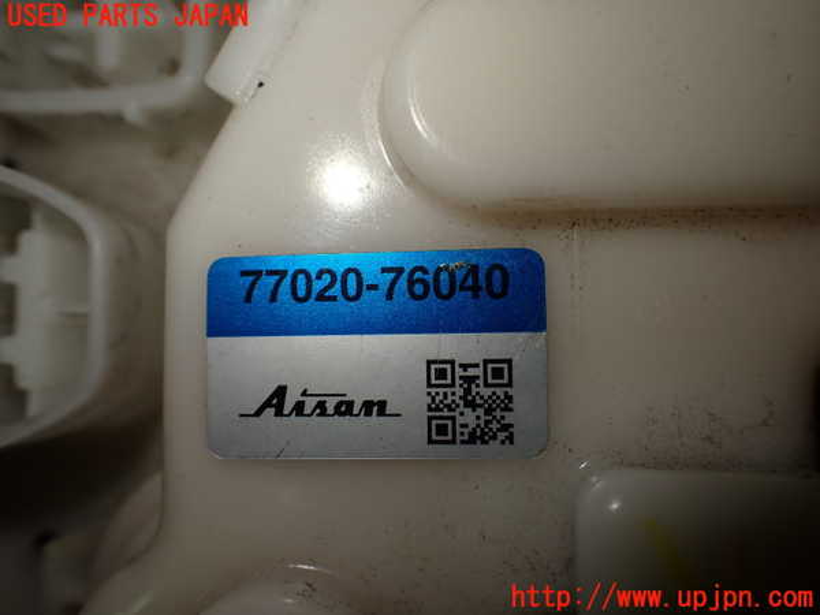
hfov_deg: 60.0
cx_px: 410
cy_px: 308
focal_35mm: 30
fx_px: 711
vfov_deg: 46.8
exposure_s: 1/200
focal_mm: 5.4
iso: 100
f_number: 3.2
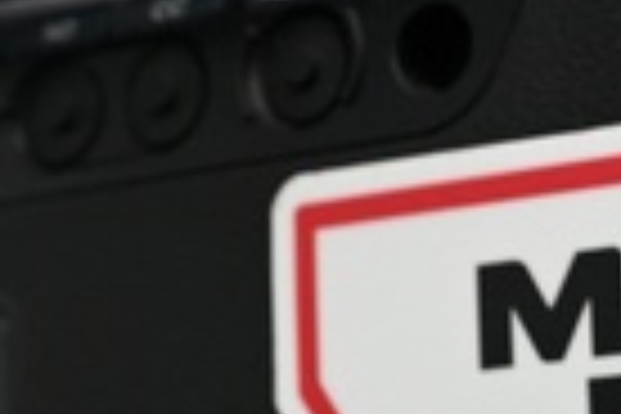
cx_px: -288
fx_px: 4031
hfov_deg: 8.6
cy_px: 106
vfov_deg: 5.9
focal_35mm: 234
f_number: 5.6
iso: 360
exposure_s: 1/500
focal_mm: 31.5
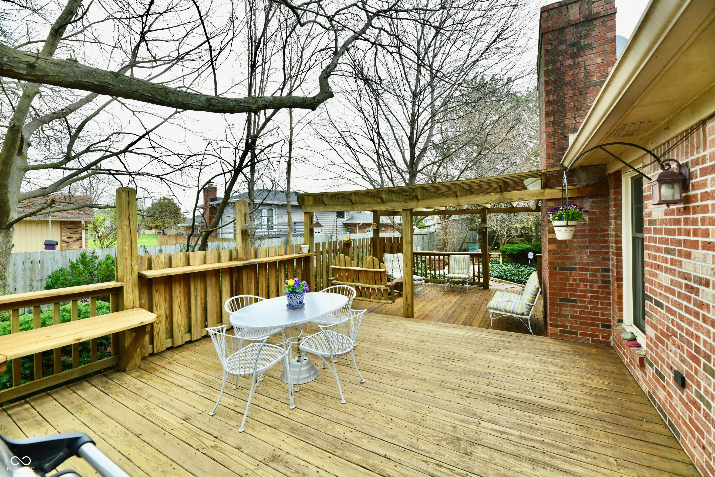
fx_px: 278
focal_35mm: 14
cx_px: 358
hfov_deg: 104.3
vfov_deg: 81.2
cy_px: 238
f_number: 7.1
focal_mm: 14
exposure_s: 1/200
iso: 640
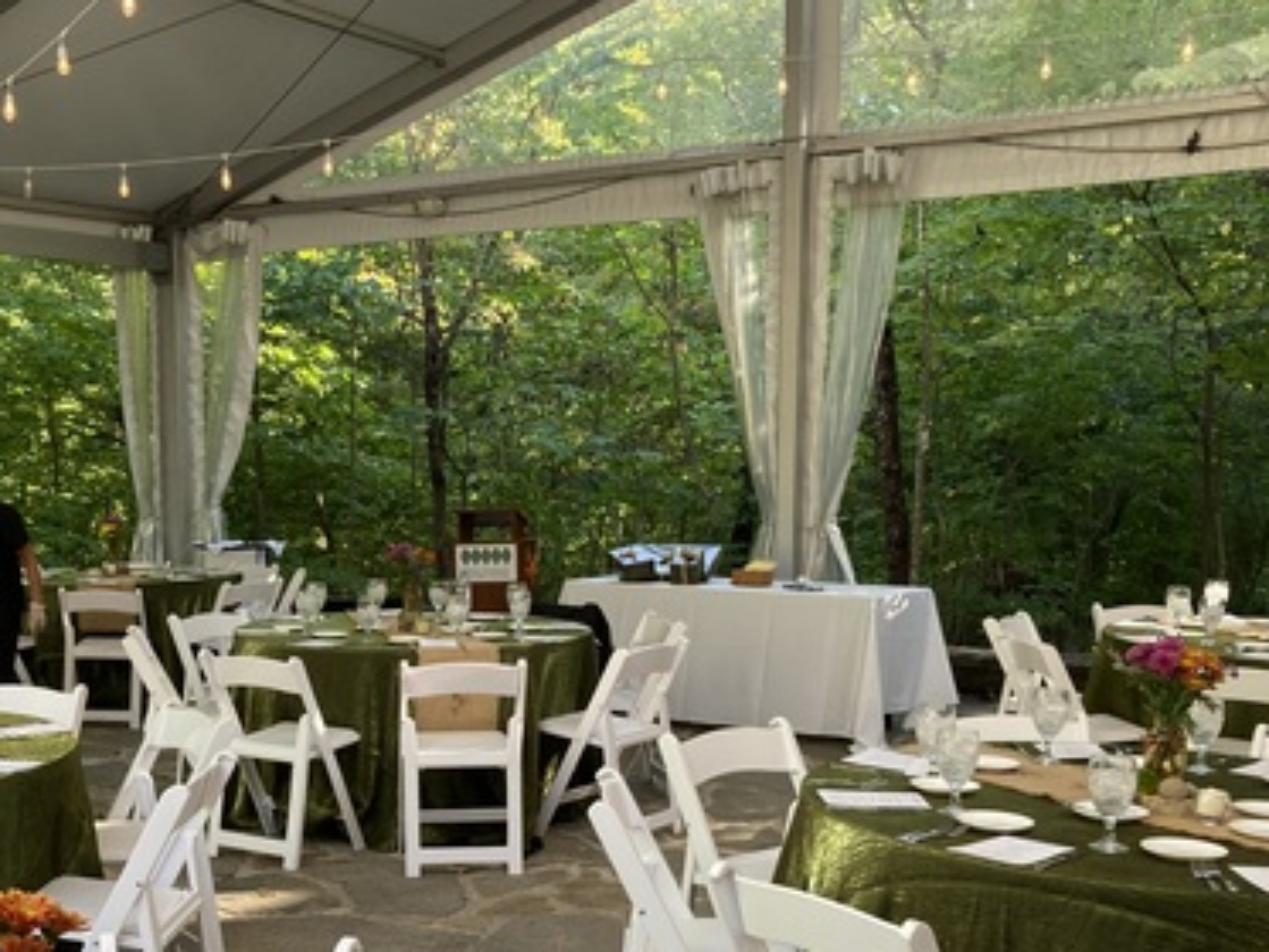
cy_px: 656
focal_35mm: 45
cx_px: 446
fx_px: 1650
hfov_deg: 41.6
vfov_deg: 31.9
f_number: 1.8
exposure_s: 1/60
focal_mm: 3.99
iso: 50
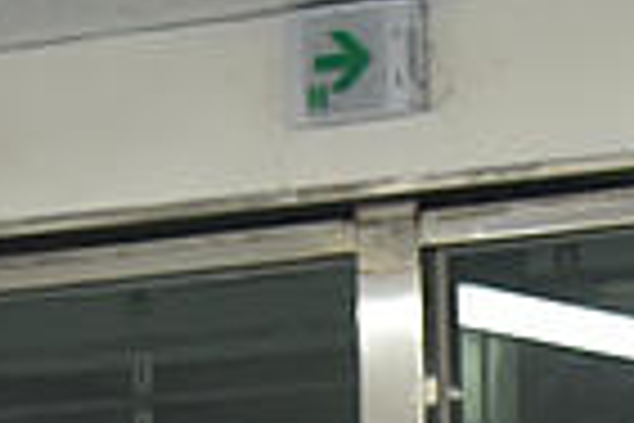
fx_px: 5389
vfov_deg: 4.4
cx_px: 809
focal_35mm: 306
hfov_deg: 6.7
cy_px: 1120
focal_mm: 48
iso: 2000
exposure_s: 1/125
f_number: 5
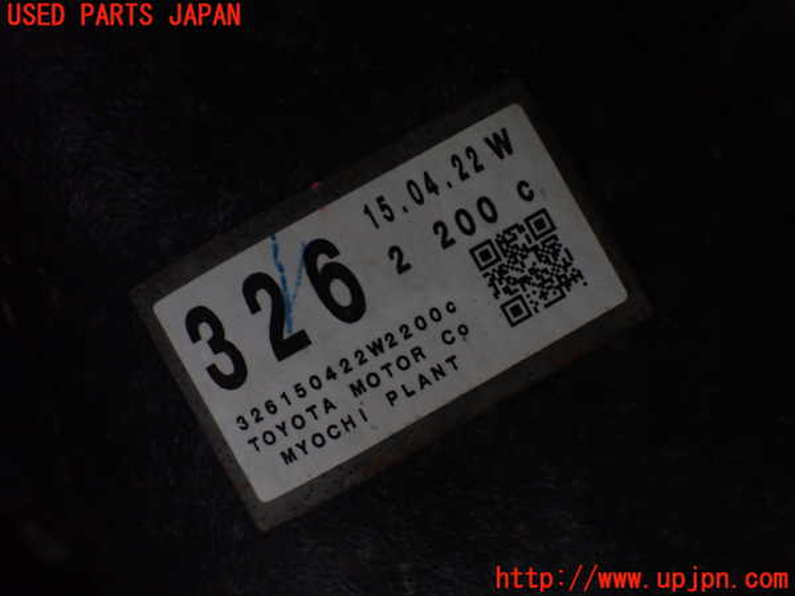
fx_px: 689
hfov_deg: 60.0
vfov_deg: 46.8
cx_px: 398
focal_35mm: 30
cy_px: 298
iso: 640
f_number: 2.3
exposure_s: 1/125
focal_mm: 5.4
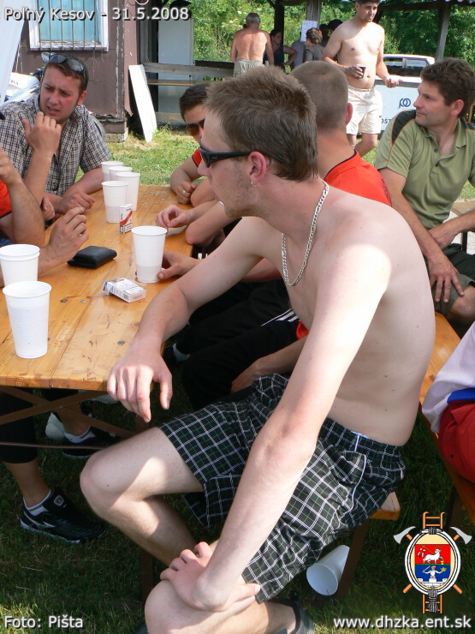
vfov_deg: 51.4
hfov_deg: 39.7
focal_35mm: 36
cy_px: 317
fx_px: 659
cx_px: 238
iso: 80
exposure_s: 1/320
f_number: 5.6
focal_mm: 6
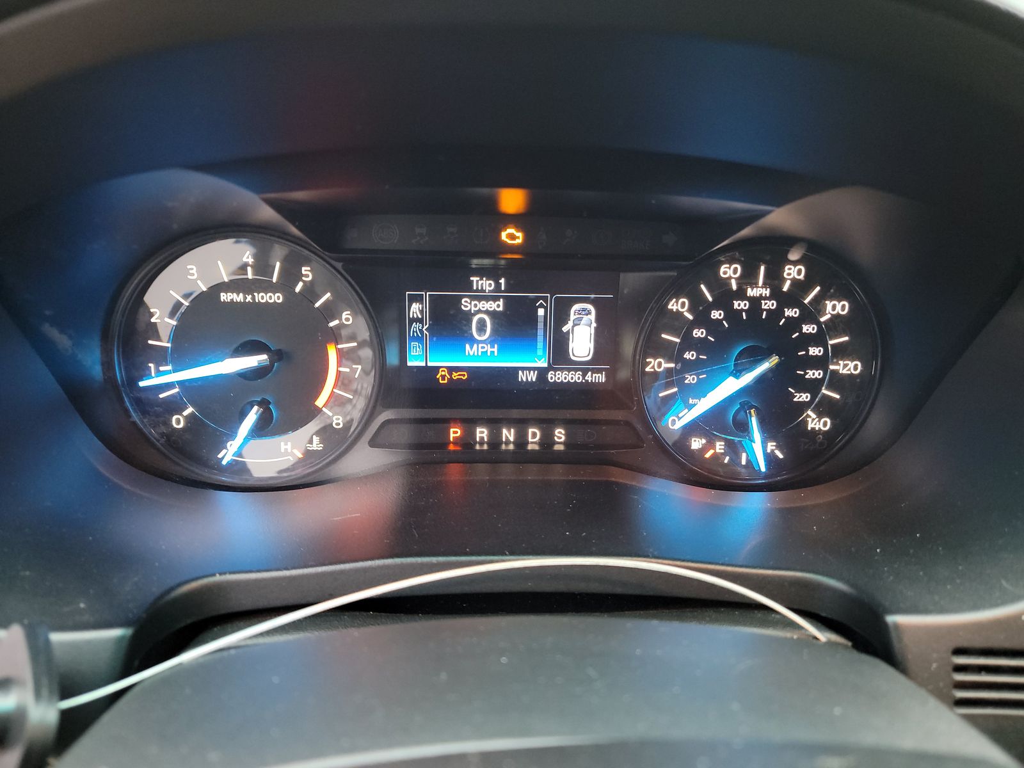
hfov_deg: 71.6
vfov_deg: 56.8
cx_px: 512
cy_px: 384
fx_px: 710
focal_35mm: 24
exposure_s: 1/14
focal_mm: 6.7
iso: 765
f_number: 1.8
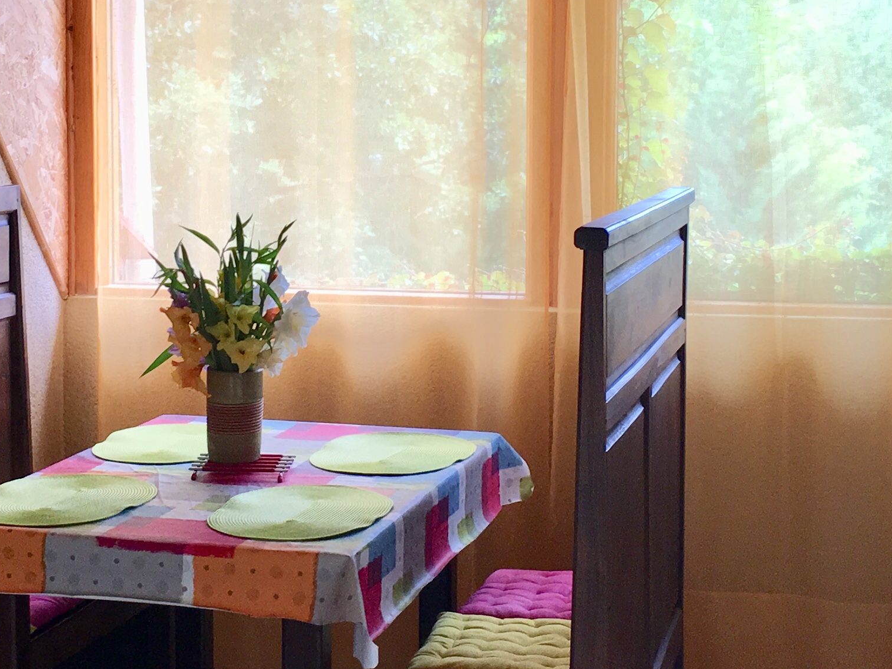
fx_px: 1984
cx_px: 255
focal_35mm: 77
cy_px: 244
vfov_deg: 19.1
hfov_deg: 25.1
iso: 40
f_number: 2.2
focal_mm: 4.15
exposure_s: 1/100
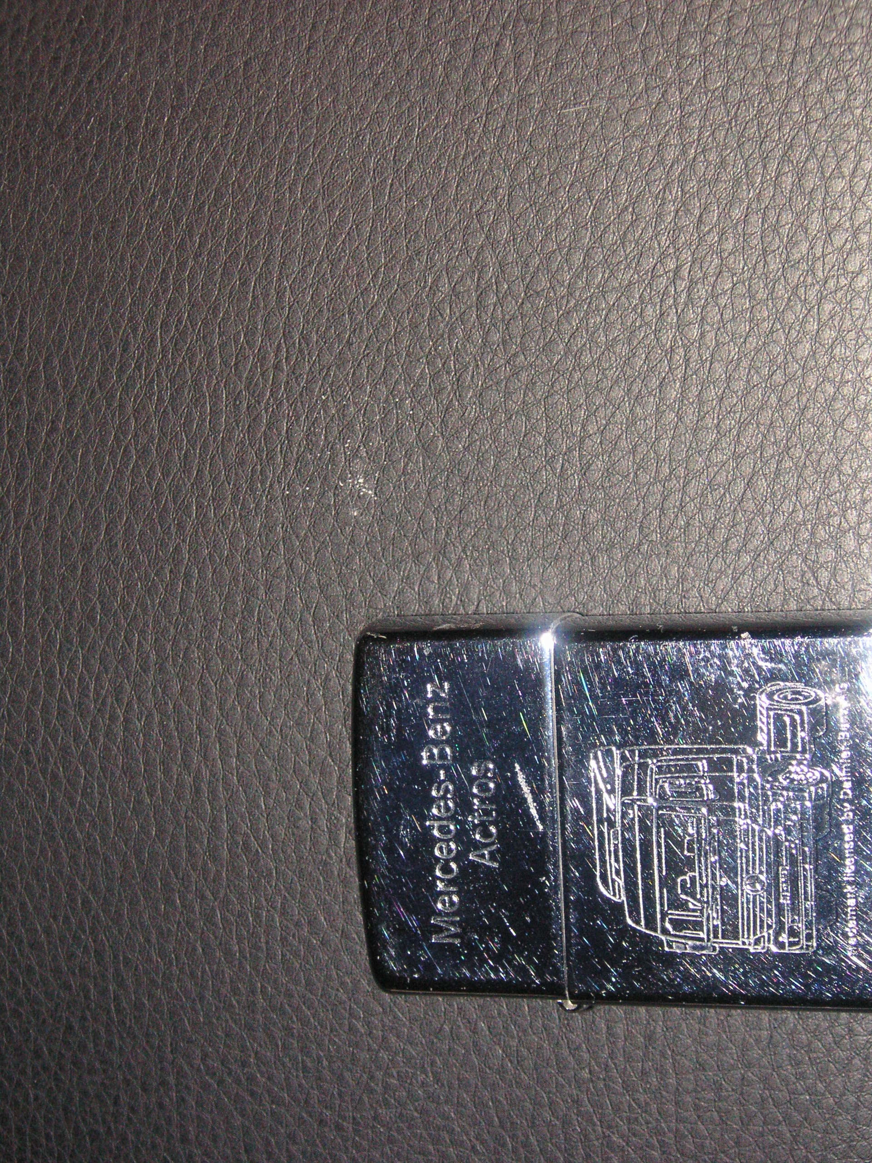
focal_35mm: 76
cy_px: 582
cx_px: 436
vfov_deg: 25.7
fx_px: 2553
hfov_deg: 19.4
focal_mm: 12.6
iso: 160
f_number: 11
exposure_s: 1/90
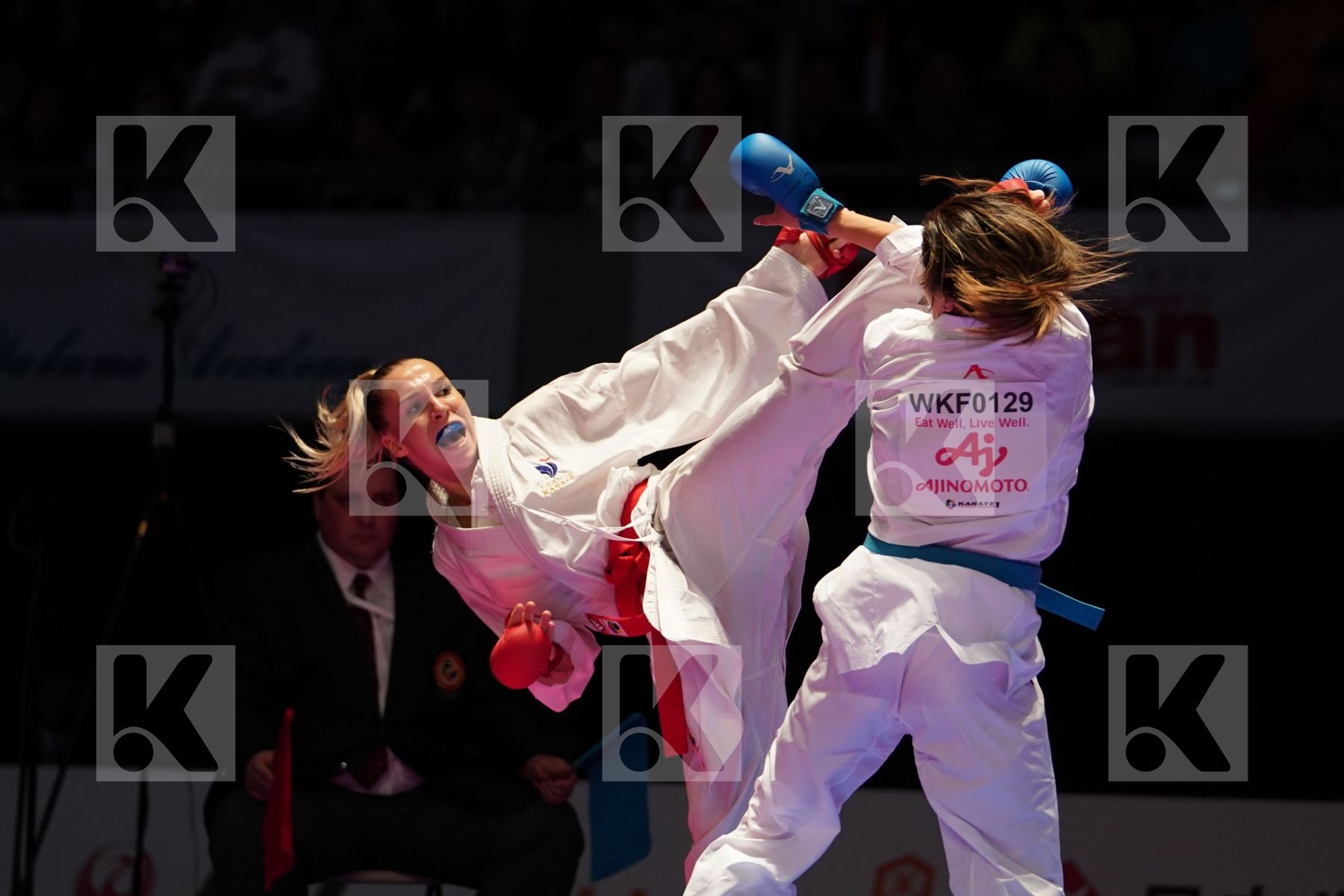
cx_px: 672
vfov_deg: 6.2
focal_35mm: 222
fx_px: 8287
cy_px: 448
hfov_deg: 9.3
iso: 1600
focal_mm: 148
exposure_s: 1/1000
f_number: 2.8
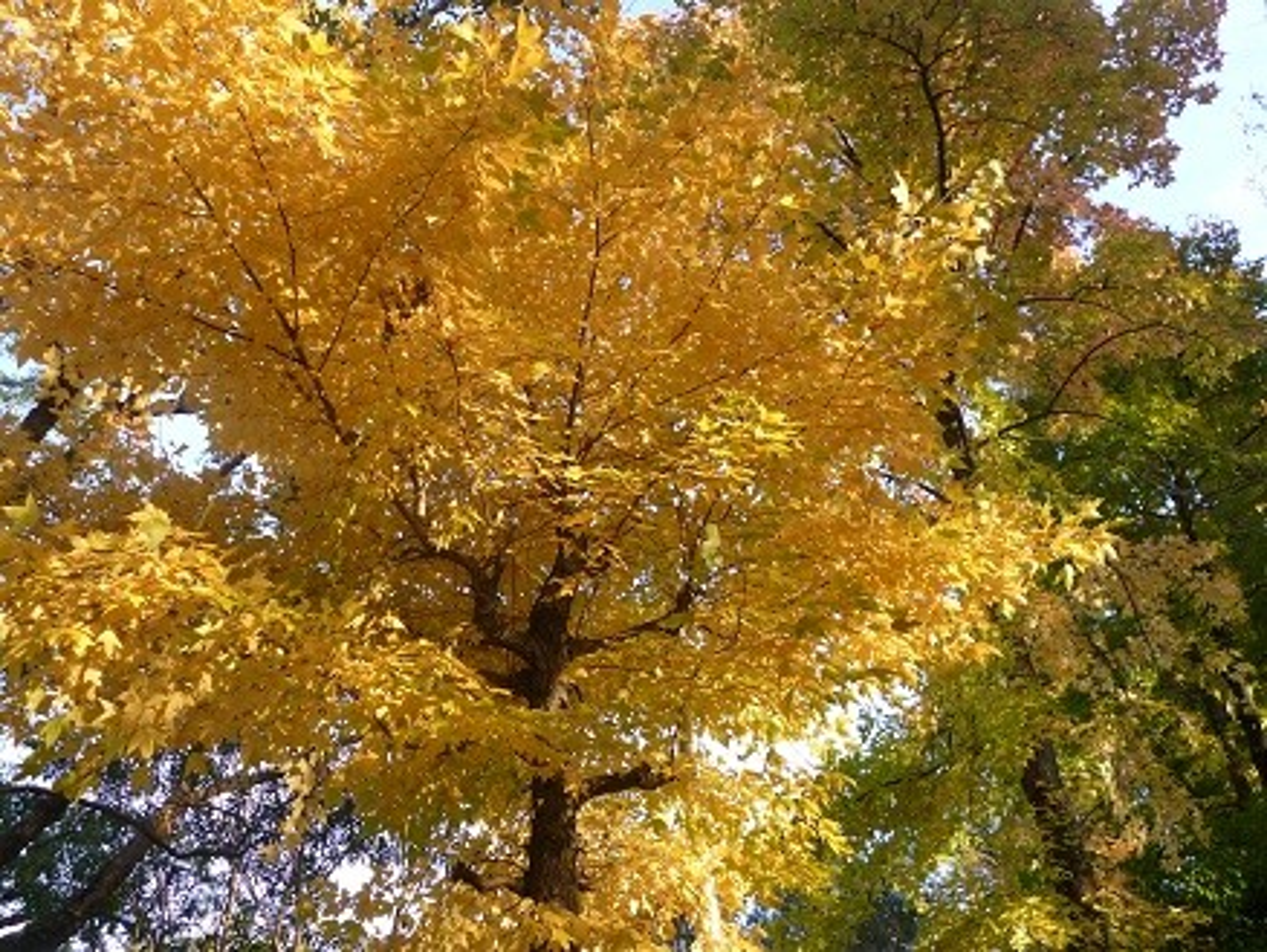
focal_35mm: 32
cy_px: 476
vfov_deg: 44.2
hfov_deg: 56.8
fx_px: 1172
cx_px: 634
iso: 100
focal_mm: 5.7
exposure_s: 1/125
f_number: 2.9
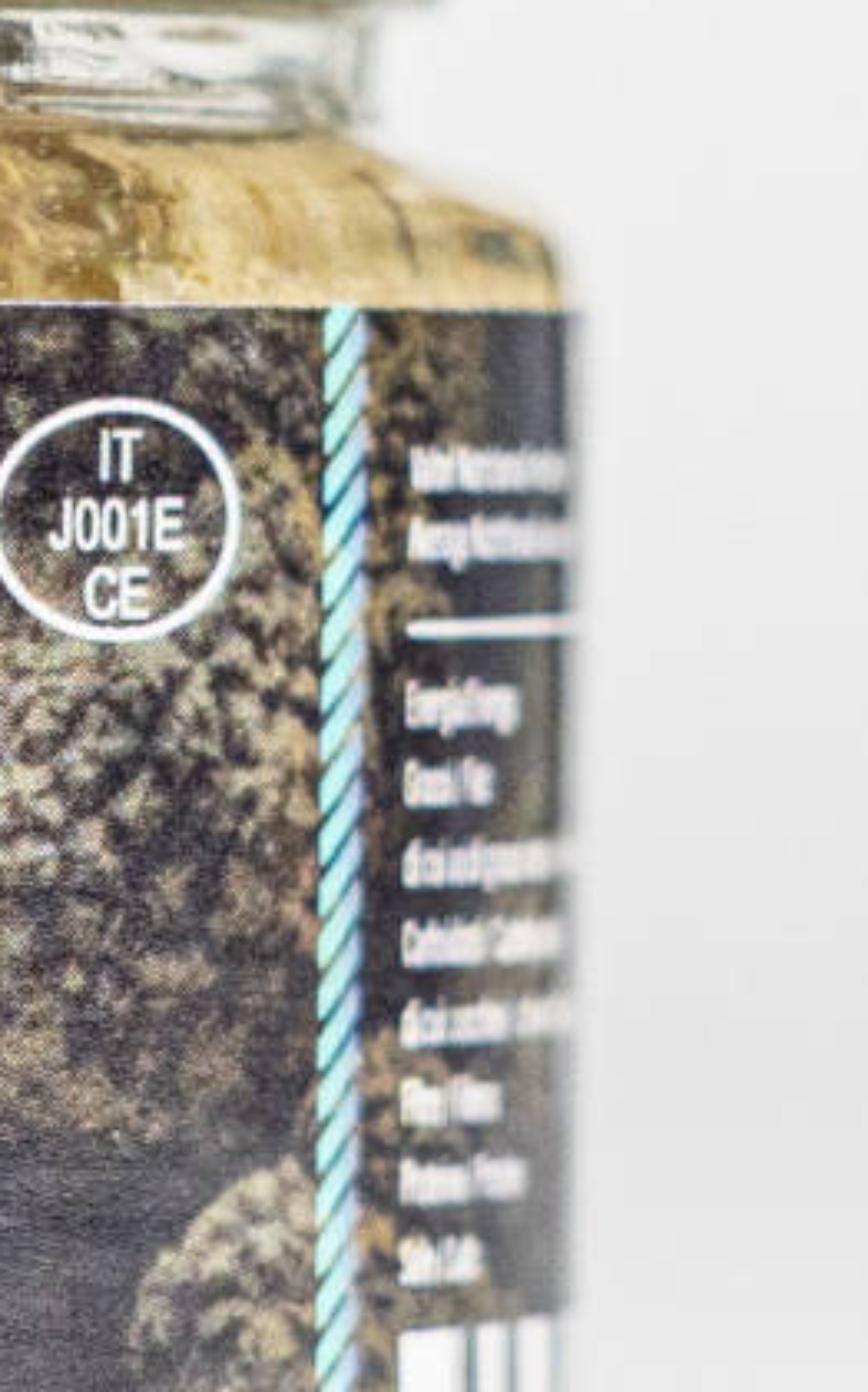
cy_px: 658
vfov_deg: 5.6
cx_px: -623
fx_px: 14137
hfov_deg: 3.5
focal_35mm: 373
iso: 1250
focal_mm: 50
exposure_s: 1/125
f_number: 4
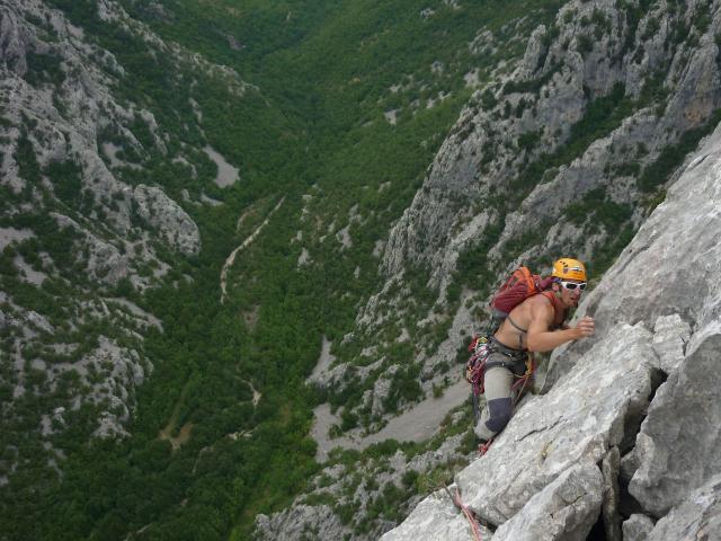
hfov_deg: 47.9
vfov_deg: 36.8
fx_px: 812
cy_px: 270
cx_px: 360
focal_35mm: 39
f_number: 3
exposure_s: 1/320
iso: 80
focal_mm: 6.4
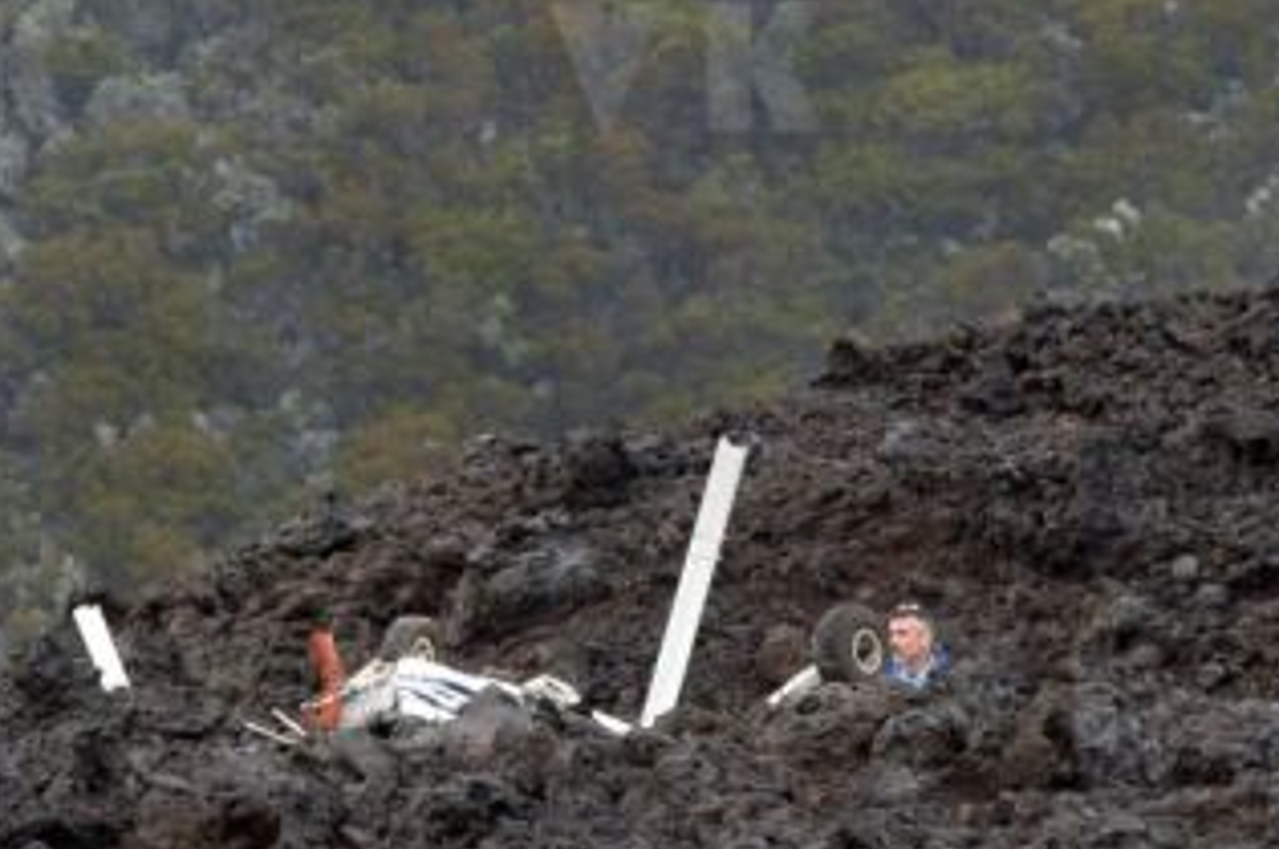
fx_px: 27030
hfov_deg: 2.7
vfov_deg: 1.8
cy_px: 191
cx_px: 300
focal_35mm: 762
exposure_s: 1/640
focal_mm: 200
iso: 250
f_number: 8
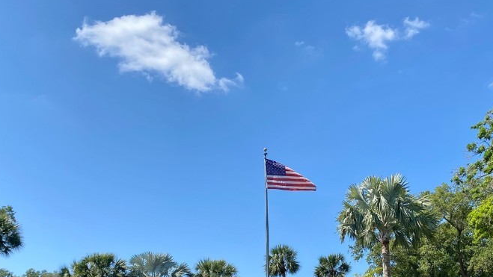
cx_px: 324
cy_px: 260
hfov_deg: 45.8
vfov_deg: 26.1
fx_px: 575
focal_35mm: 44
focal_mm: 4.25
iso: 32
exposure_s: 1/2315
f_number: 1.8
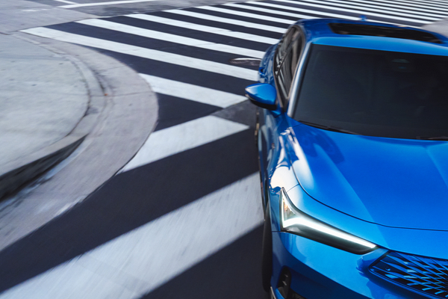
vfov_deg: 27.6
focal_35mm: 48
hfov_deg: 39.2
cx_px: 369
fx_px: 597
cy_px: 229
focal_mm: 24
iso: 1600
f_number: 7.1
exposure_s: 1/40
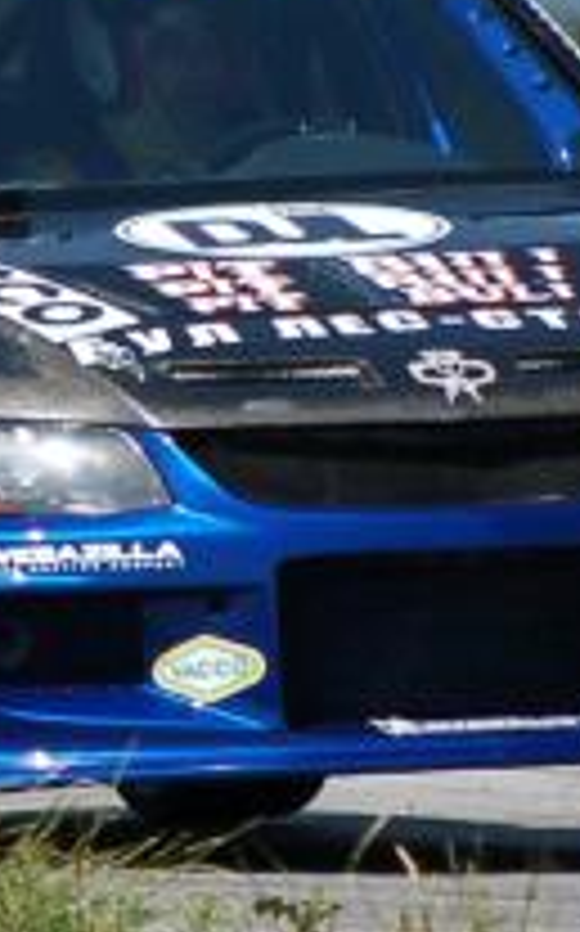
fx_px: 38371
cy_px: 236
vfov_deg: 1.4
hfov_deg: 0.9
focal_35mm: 1514
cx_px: 216
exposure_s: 1/1250
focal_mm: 200
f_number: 5.6
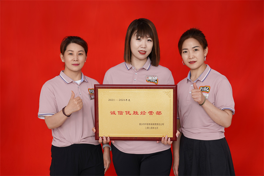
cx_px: 132
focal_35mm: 73
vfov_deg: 18.7
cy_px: 88
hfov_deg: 27.7
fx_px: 535
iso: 100
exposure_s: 1/160
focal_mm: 73
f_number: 11
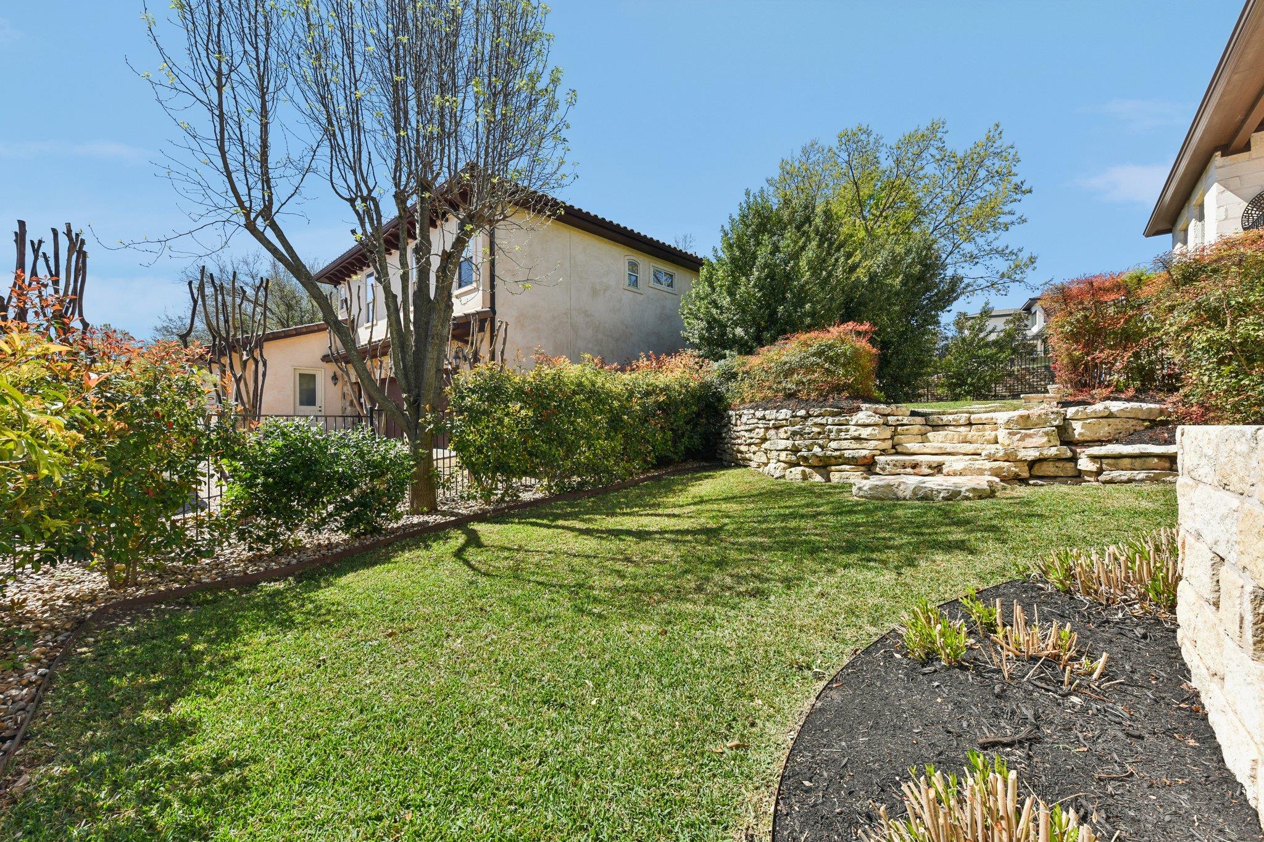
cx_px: 632
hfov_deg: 104.3
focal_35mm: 14
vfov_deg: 81.2
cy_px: 421
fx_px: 491
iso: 100
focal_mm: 14
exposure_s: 1/250
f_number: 8
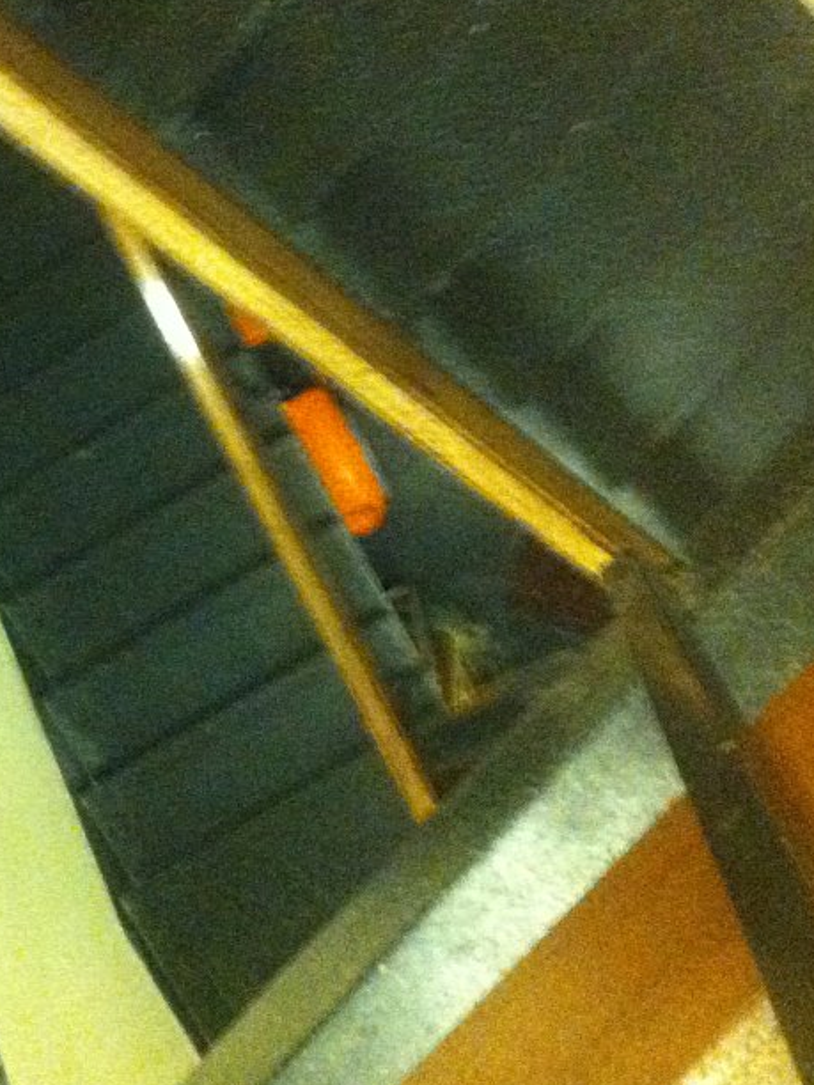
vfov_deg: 26.3
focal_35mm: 74
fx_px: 2320
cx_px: 131
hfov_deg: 19.6
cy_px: 464
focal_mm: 3.85
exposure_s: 1/15
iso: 1000
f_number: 2.8
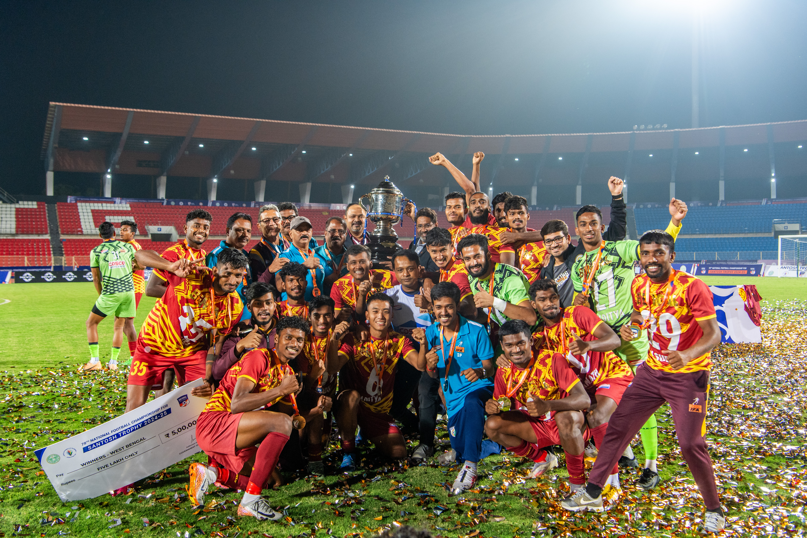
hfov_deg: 55.8
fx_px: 762
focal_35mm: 34
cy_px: 269
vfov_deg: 38.9
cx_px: 404
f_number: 5.6
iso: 1600
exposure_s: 1/400
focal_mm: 34
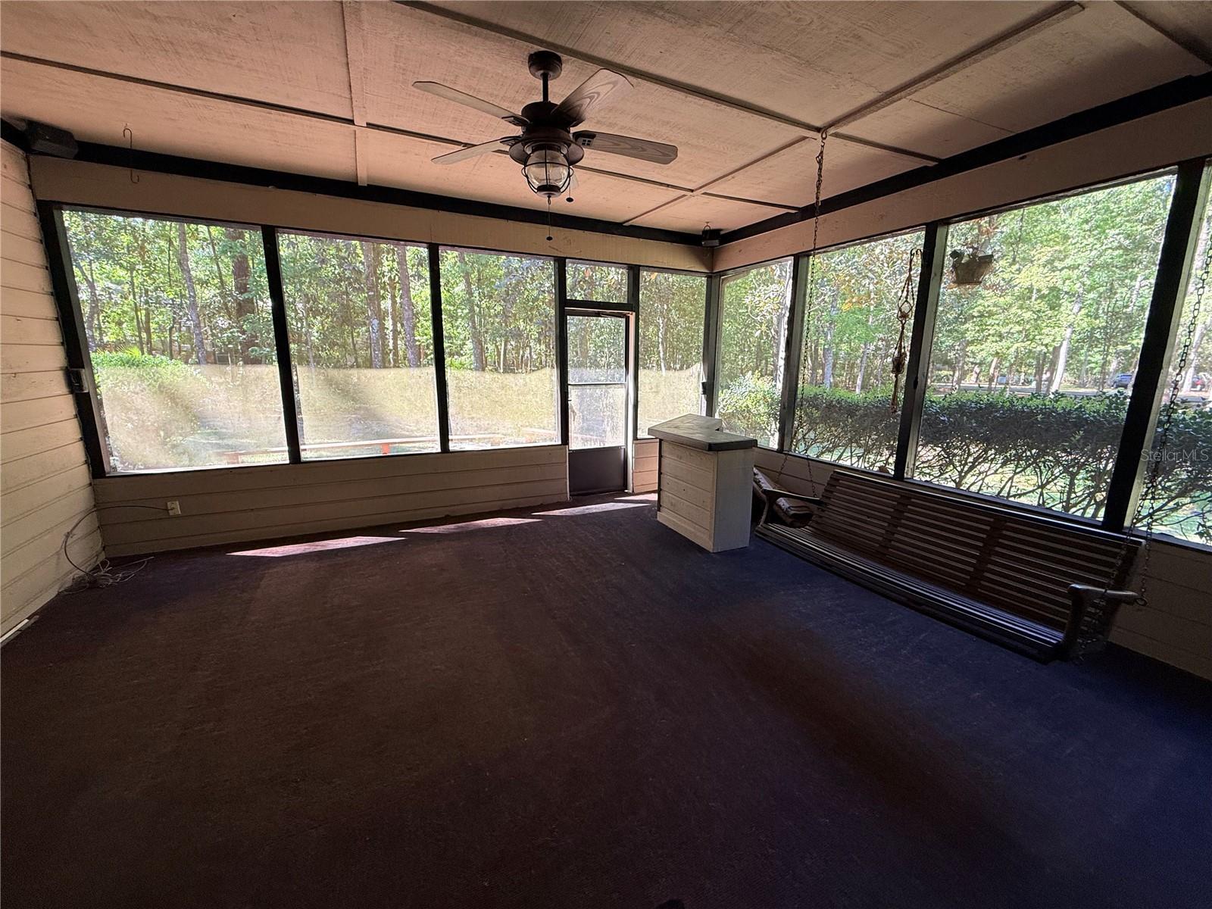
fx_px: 490
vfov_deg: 85.7
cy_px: 454
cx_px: 606
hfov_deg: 102.1
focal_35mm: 14
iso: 100
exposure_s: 1/99
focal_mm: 2.22
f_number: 2.2
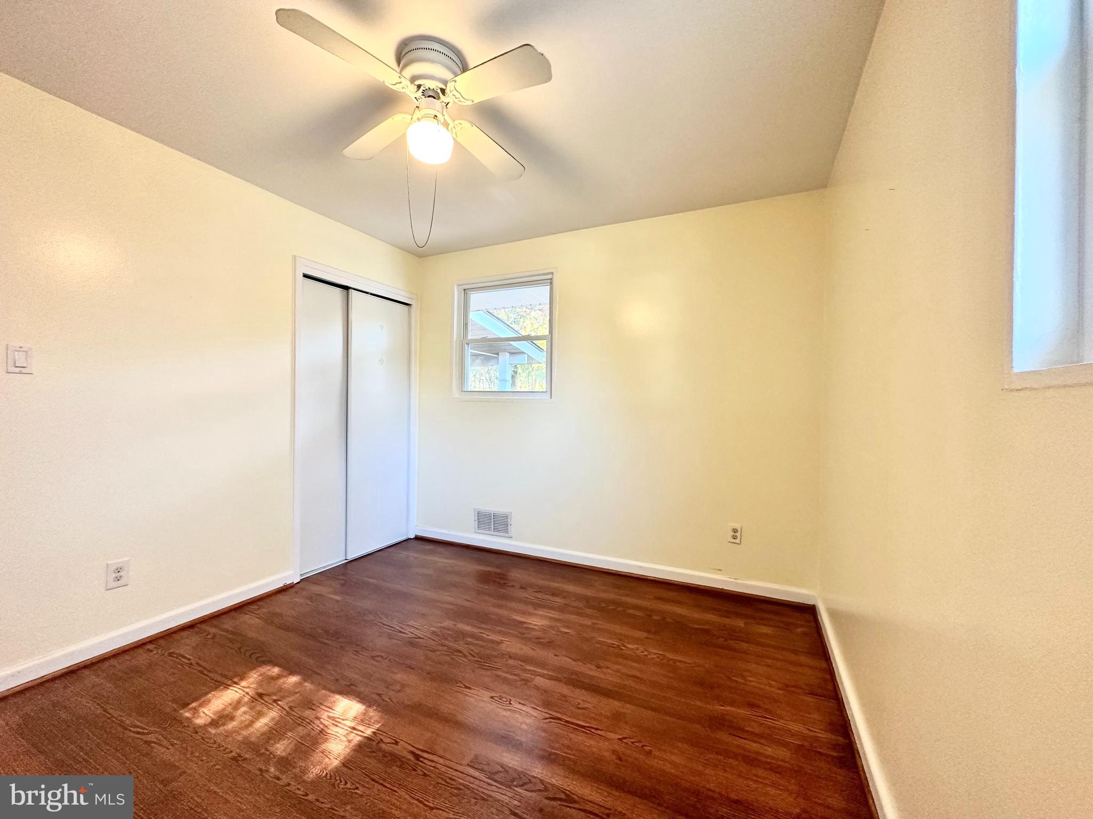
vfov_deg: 85.7
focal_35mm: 14
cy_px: 410
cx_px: 546
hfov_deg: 102.1
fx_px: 442
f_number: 2.2
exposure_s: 1/60
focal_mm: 2.22
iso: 320
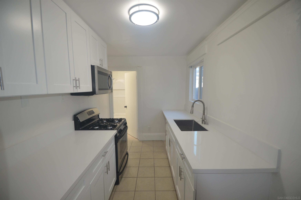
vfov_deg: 77.1
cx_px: 150
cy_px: 100
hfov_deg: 100.5
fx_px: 125
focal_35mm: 15
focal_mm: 10
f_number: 3.5
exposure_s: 1/125
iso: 400
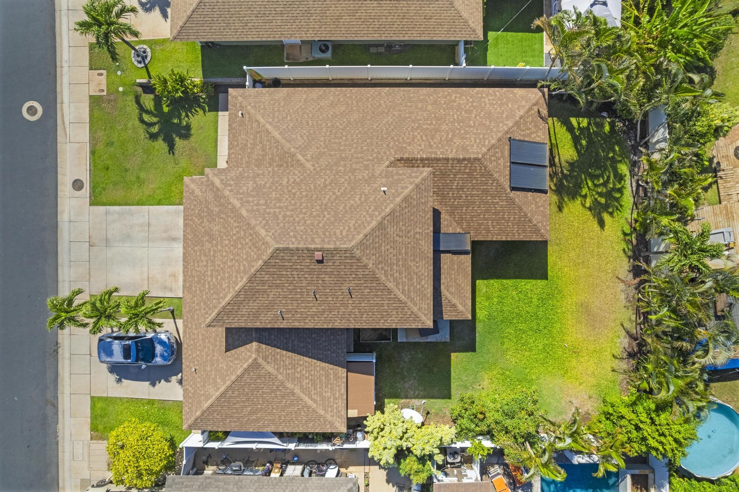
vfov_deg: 57.2
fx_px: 451
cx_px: 370
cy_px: 246
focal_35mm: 22
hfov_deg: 78.6
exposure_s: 1/400
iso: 100
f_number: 2.8
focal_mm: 8.38
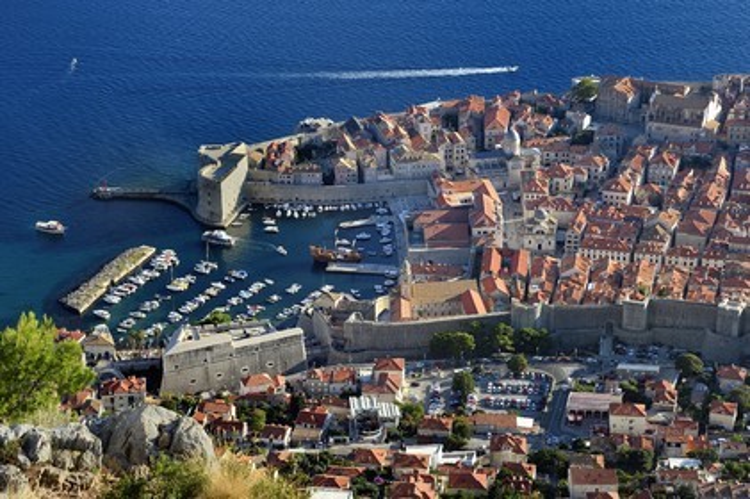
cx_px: 375
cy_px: 250
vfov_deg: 16.0
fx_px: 1769
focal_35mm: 85
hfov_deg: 23.9
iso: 200
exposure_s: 1/125
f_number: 13
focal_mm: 85
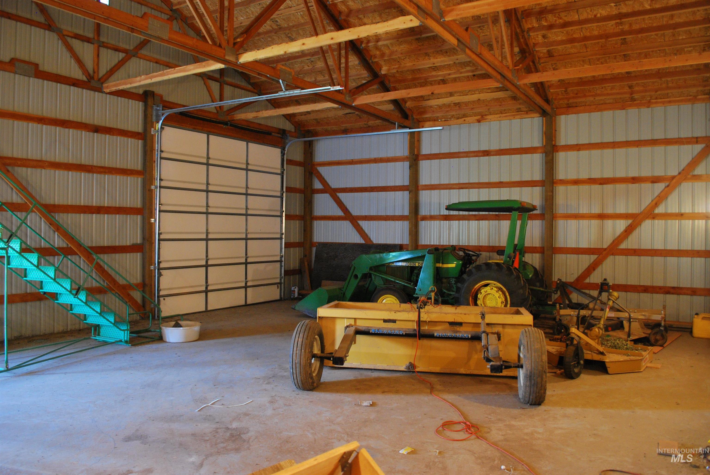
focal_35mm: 27
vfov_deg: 48.0
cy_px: 238
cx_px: 355
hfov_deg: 67.3
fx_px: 533
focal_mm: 18
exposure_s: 1/13
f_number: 3.5
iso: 800
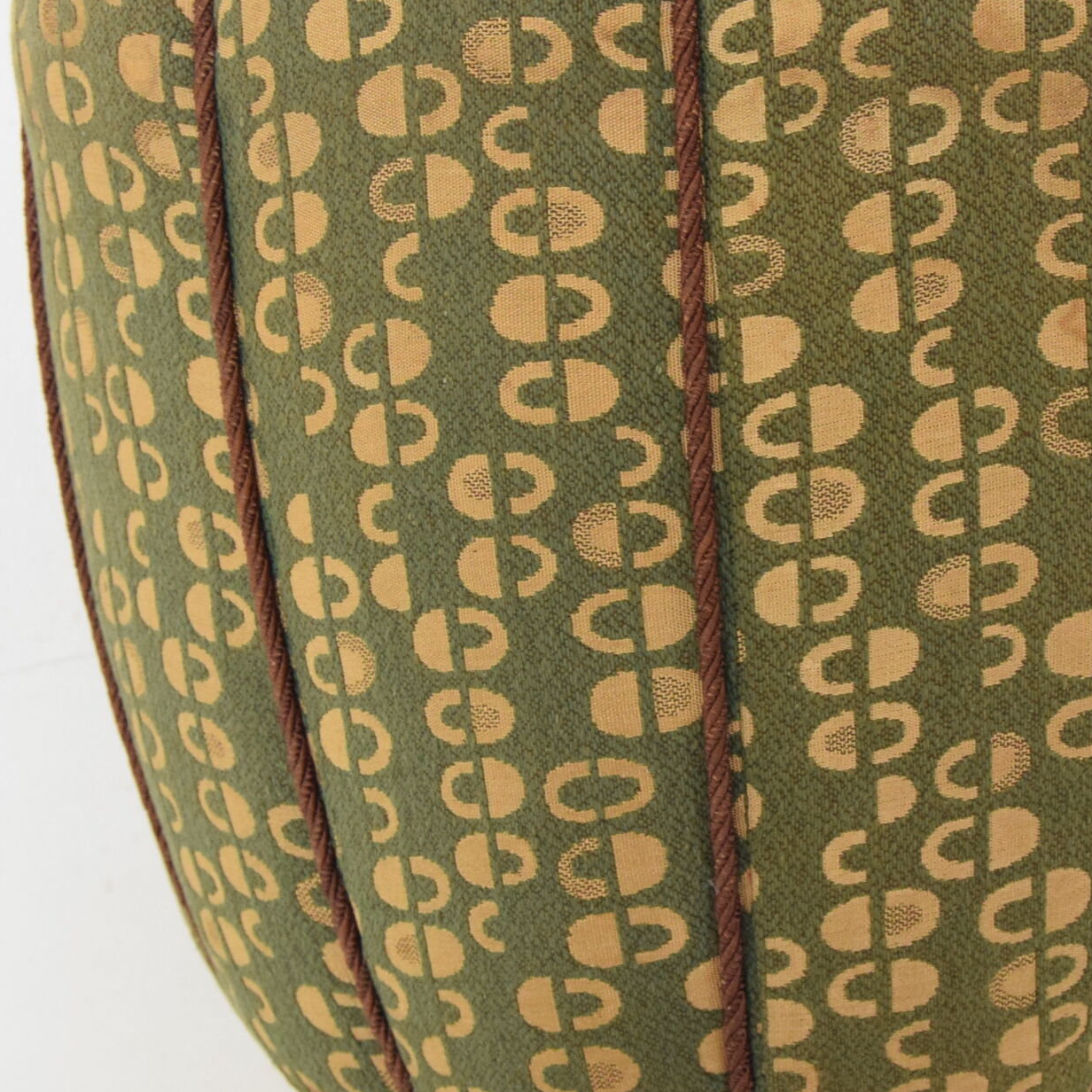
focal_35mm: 96
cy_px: 422
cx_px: 779
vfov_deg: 18.1
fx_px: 3427
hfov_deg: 18.0
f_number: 6.3
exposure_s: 1/160
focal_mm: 31
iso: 1600
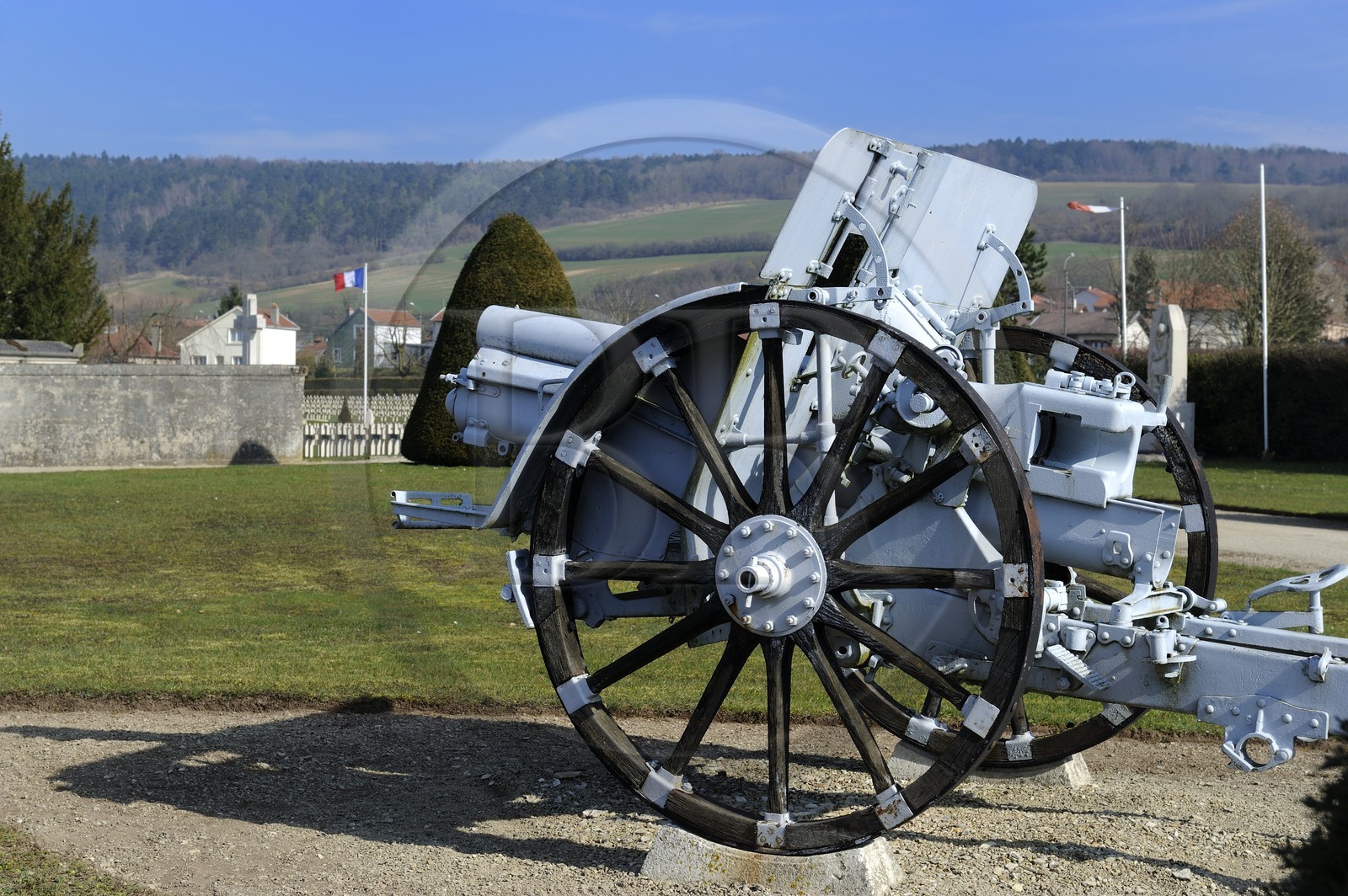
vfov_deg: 22.6
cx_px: 674
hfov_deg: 33.4
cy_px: 448
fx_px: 2245
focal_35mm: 60
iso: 200
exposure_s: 1/250
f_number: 10
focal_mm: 60
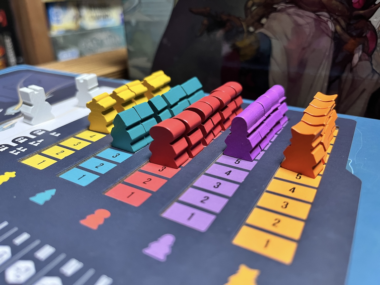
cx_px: 190
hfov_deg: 67.3
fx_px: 285
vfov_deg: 53.1
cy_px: 142
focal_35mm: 26
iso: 250
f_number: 1.6
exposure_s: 1/50
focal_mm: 5.1
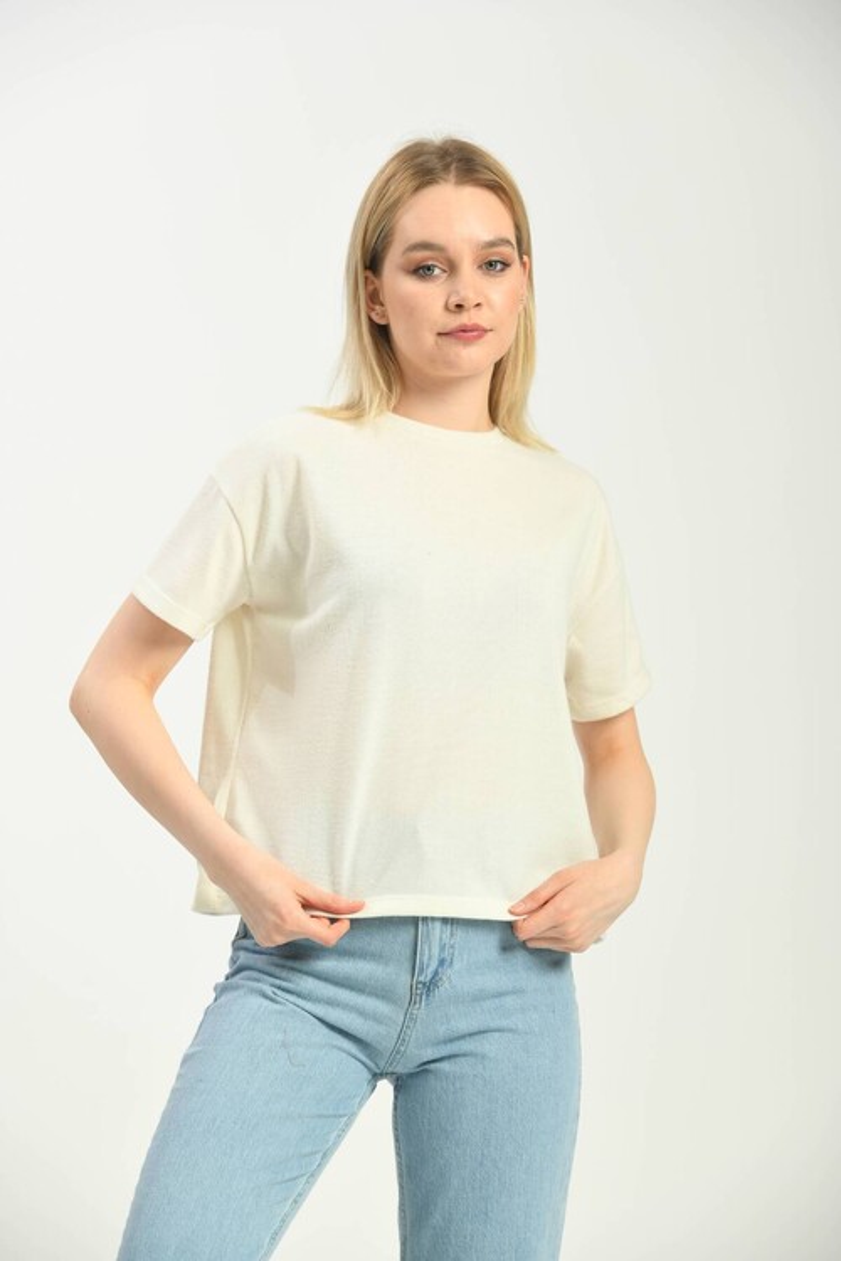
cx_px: 420
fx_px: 4555
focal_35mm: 130
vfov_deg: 15.8
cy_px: 630
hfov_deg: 10.5
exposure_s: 1/160
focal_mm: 130
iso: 100
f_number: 6.3
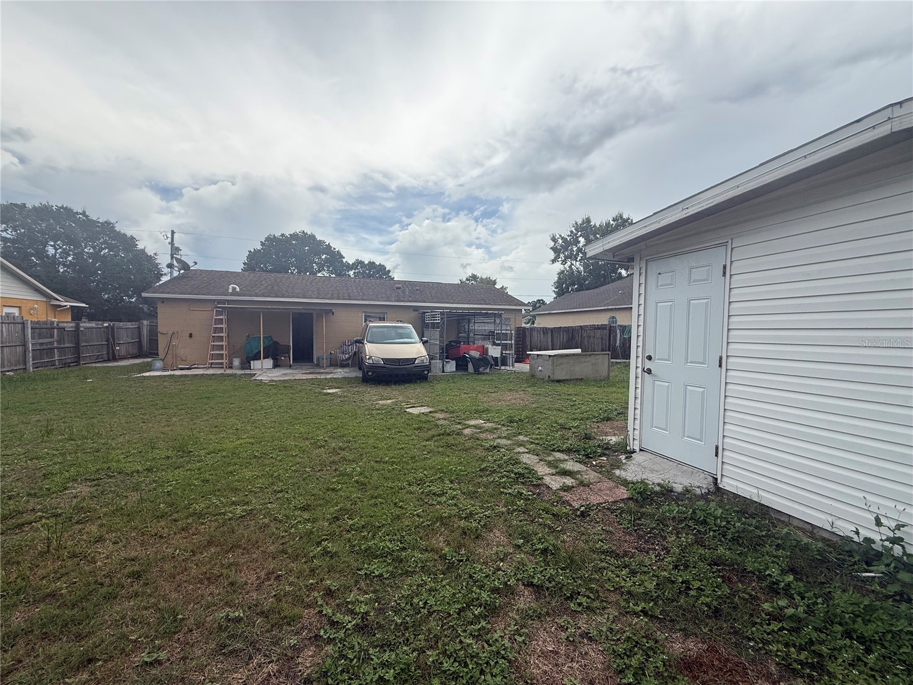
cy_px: 342
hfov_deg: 102.1
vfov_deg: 85.7
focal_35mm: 14
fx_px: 369
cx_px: 456
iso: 50
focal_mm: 2.22
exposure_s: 1/1745
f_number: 2.2
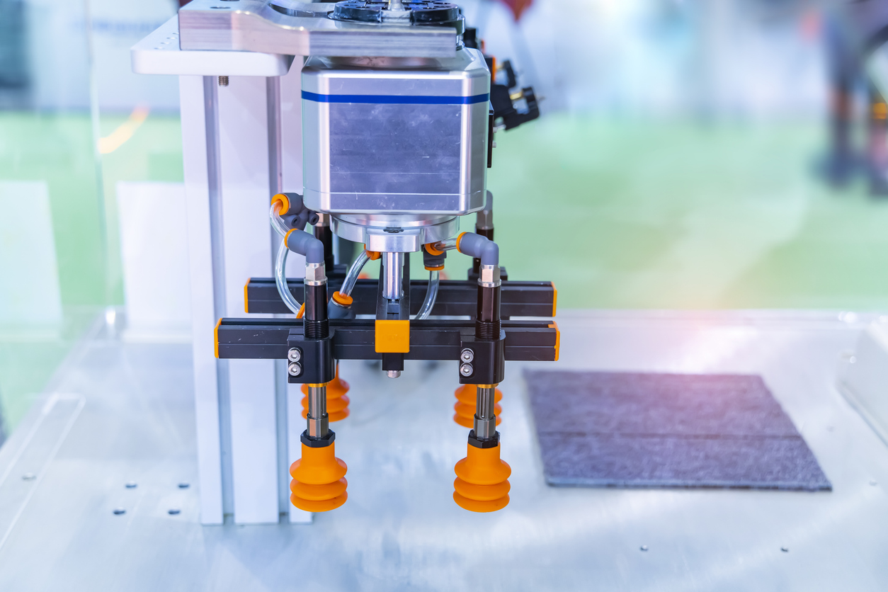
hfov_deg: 51.9
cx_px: 444
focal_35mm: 37
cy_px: 296
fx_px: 913
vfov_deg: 35.9
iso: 1250
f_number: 4
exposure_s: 1/200
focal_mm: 37
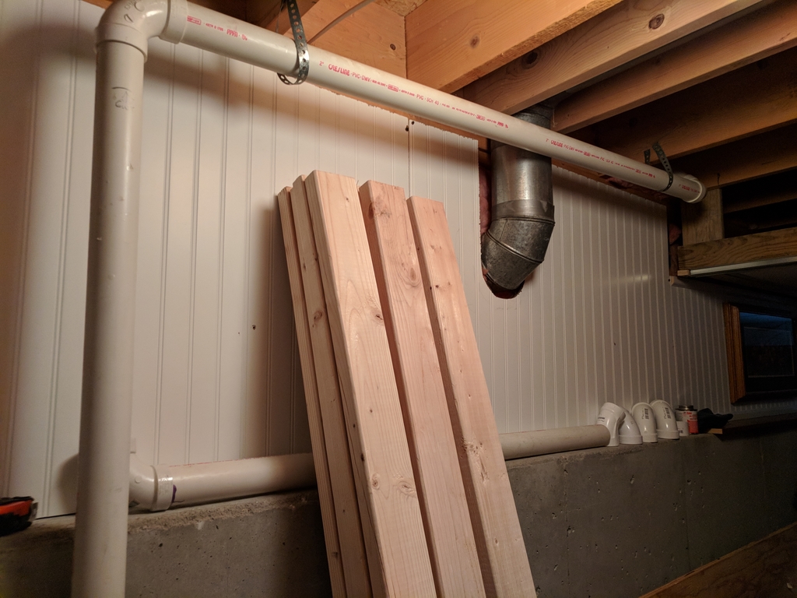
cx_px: 398
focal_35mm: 26
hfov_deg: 67.3
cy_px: 299
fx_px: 599
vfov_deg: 53.1
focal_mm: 4.67
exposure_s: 1/40
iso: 347
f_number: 2
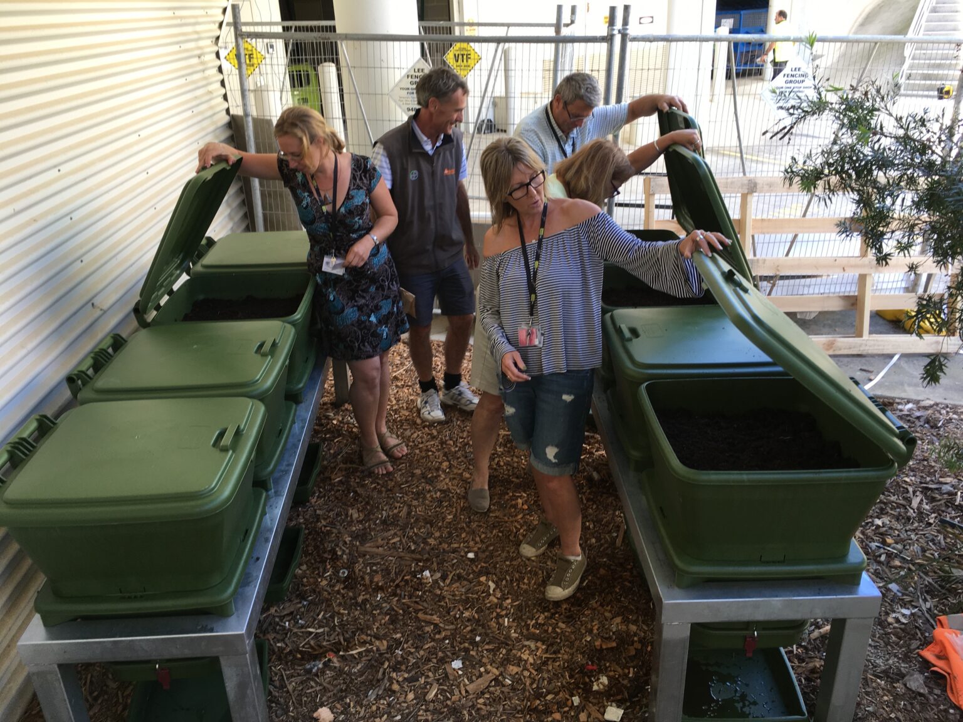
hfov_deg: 61.7
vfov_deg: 48.2
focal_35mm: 29
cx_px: 482
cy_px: 361
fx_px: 807
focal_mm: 4.15
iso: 25
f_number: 2.2
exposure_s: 1/50
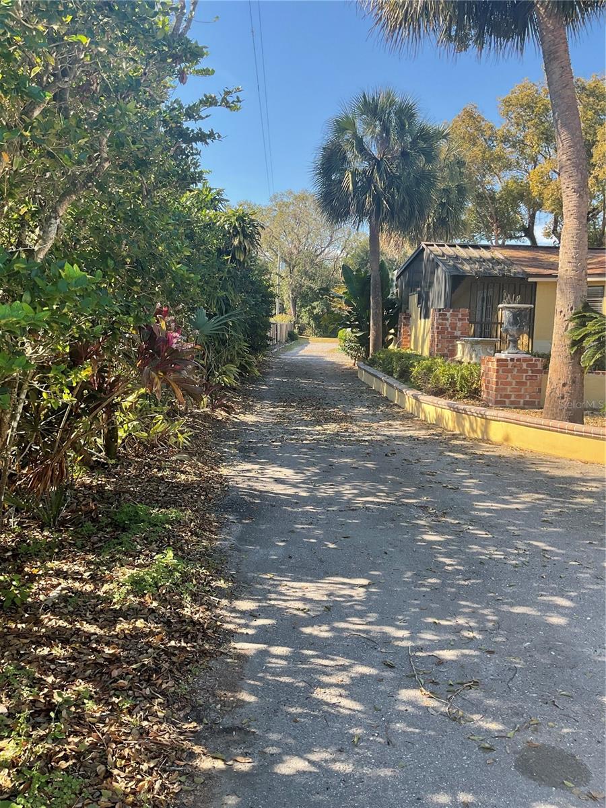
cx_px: 303
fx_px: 677
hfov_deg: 48.2
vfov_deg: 61.7
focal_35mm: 29
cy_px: 404
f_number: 1.8
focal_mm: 3
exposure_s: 1/353
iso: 16
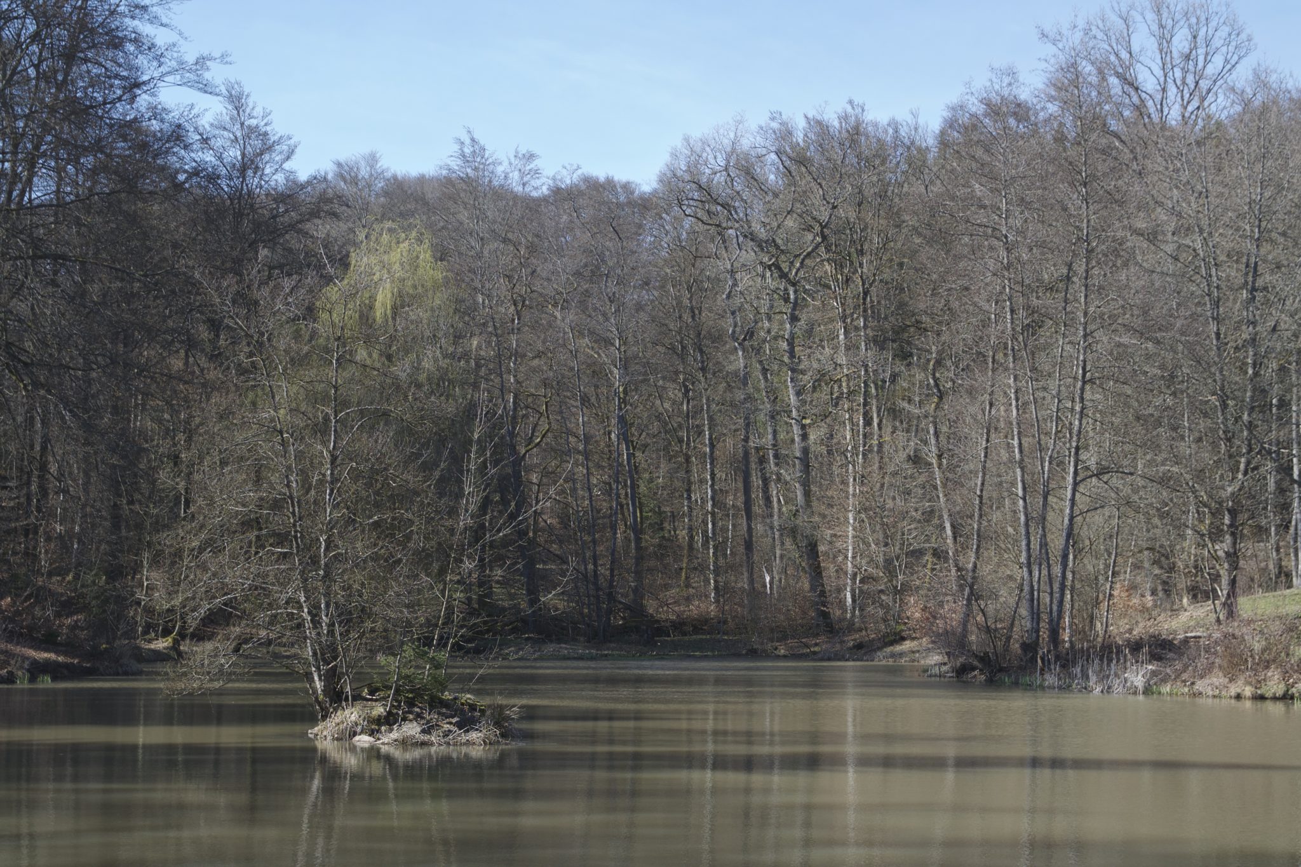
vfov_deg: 22.6
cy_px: 434
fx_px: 2168
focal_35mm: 60
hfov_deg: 33.4
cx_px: 650
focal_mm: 40
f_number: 5.6
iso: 200
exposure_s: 1/320
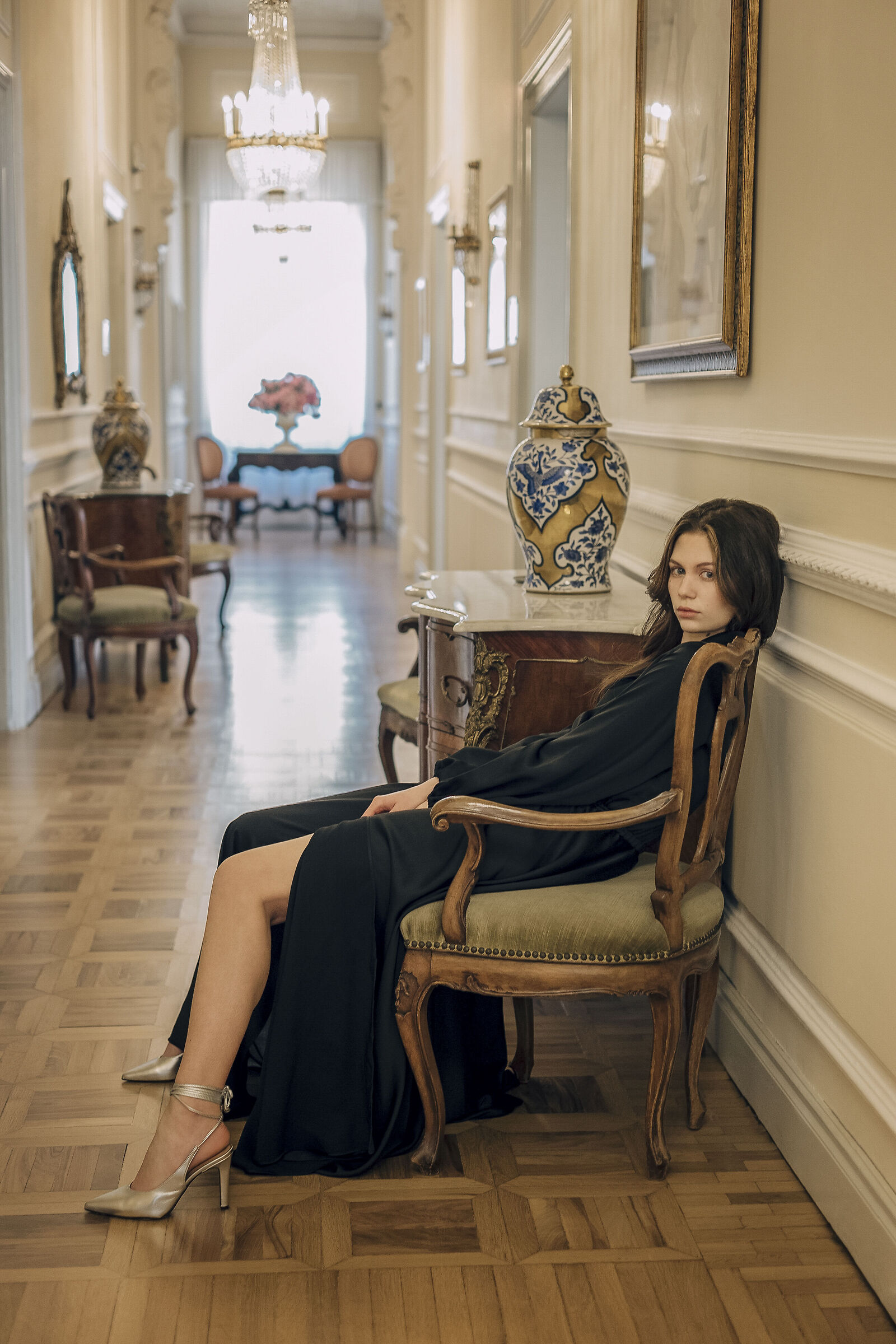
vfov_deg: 37.5
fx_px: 1979
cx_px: 448
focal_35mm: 53
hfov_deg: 25.5
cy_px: 672
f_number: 1.8
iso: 400
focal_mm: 35
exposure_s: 1/80
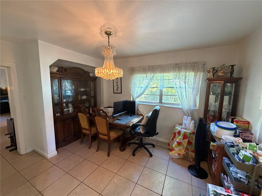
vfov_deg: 85.7
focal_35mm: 14
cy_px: 98
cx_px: 131
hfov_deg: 102.1
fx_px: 106
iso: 500
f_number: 2.2
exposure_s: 1/60
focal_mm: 2.22
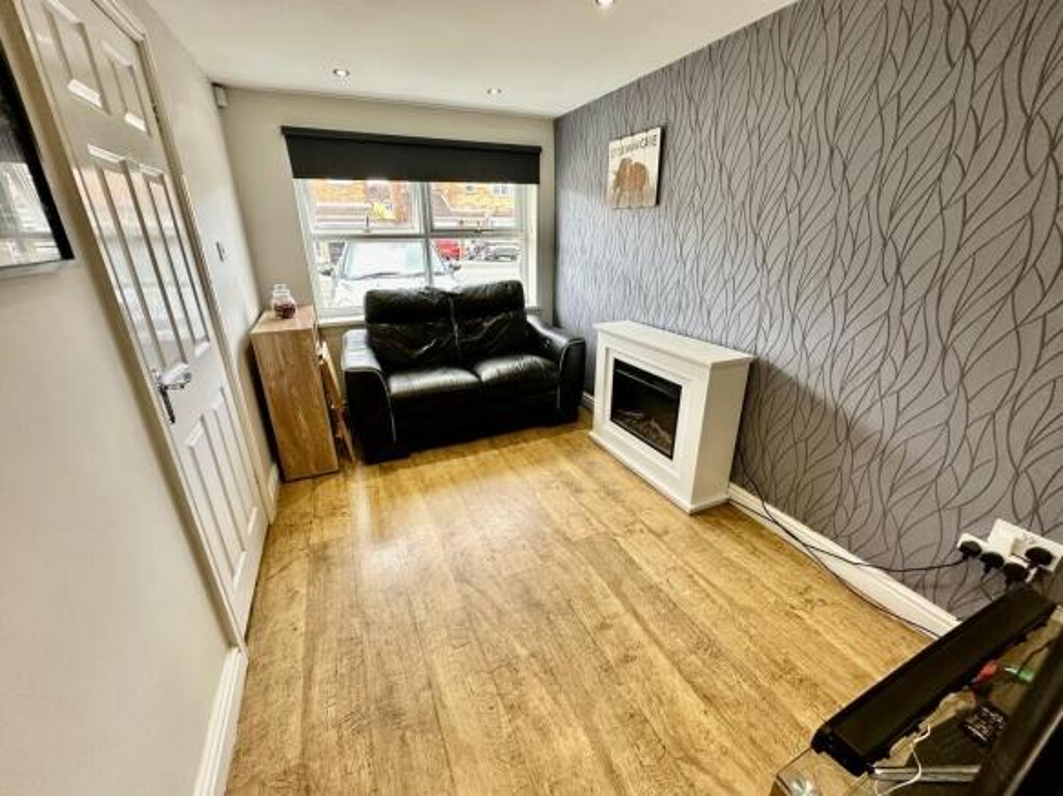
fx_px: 430
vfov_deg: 85.7
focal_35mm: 14
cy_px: 398
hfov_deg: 102.1
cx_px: 532
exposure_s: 1/99
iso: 160
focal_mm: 2.22
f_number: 2.2
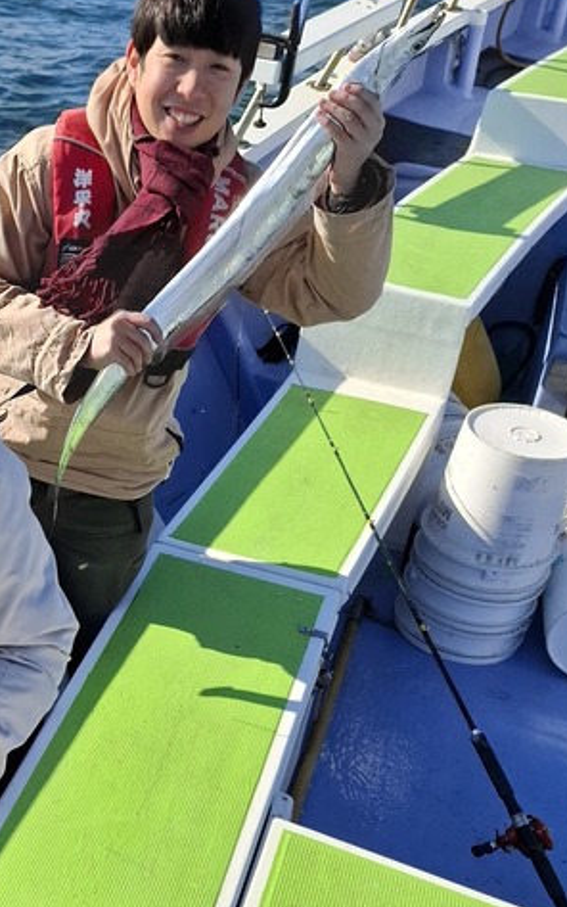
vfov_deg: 44.6
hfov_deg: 27.7
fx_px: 1087
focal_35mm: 44
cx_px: 11
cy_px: 606
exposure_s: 1/2119
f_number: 1.8
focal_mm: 5.54
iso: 50
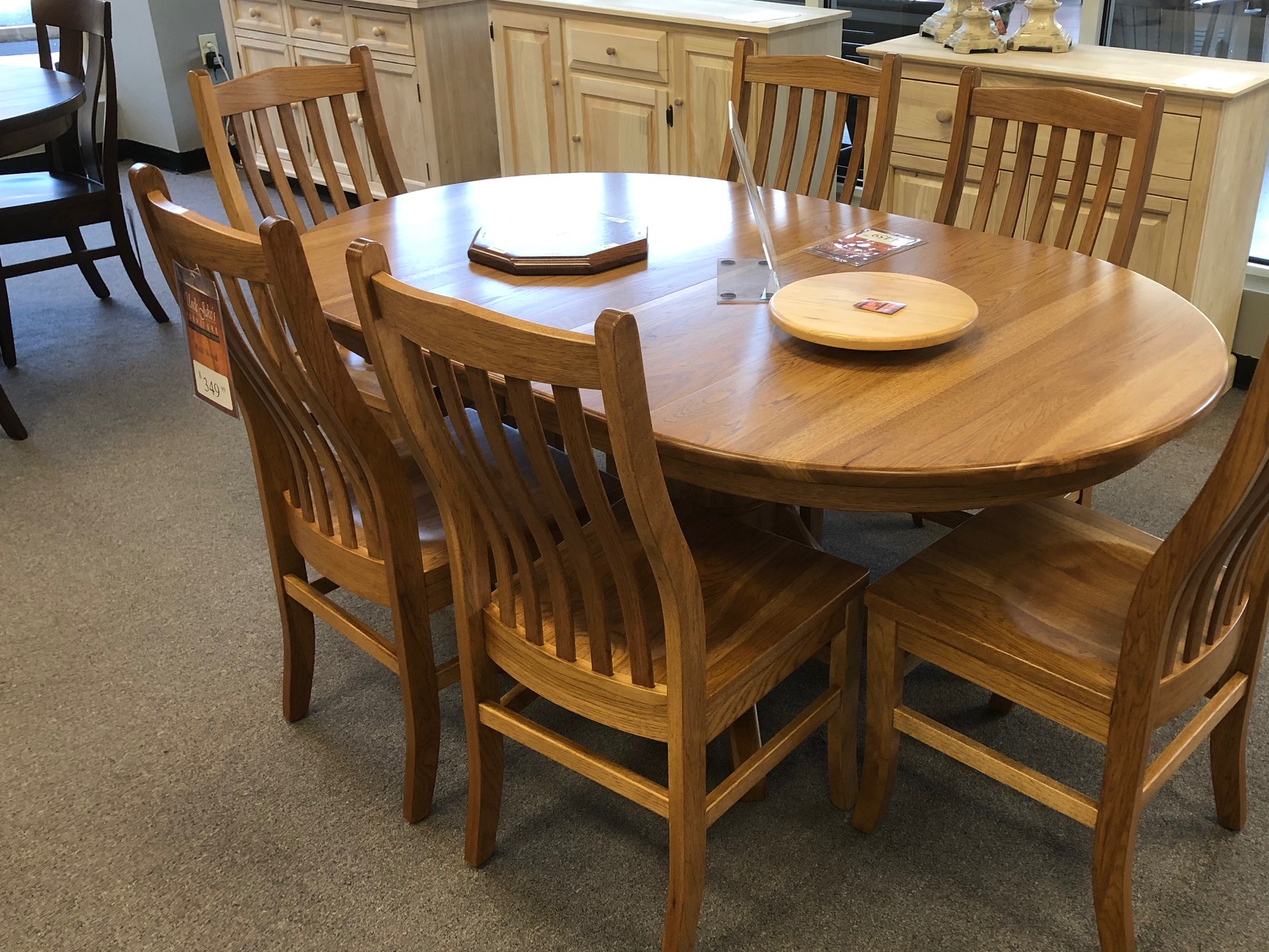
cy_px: 478
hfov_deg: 52.3
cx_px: 747
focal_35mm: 35
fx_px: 1283
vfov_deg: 40.7
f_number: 1.8
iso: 40
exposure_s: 1/20
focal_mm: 3.99
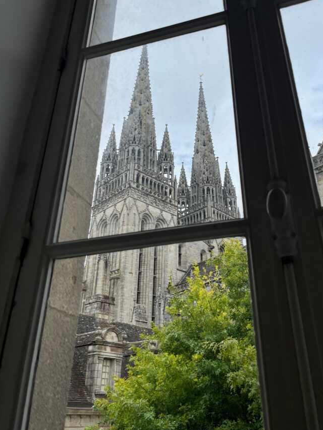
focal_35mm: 31
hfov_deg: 45.2
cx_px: 190
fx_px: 386
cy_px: 188
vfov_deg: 58.2
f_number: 1.6
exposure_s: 1/4484
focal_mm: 5.1
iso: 50
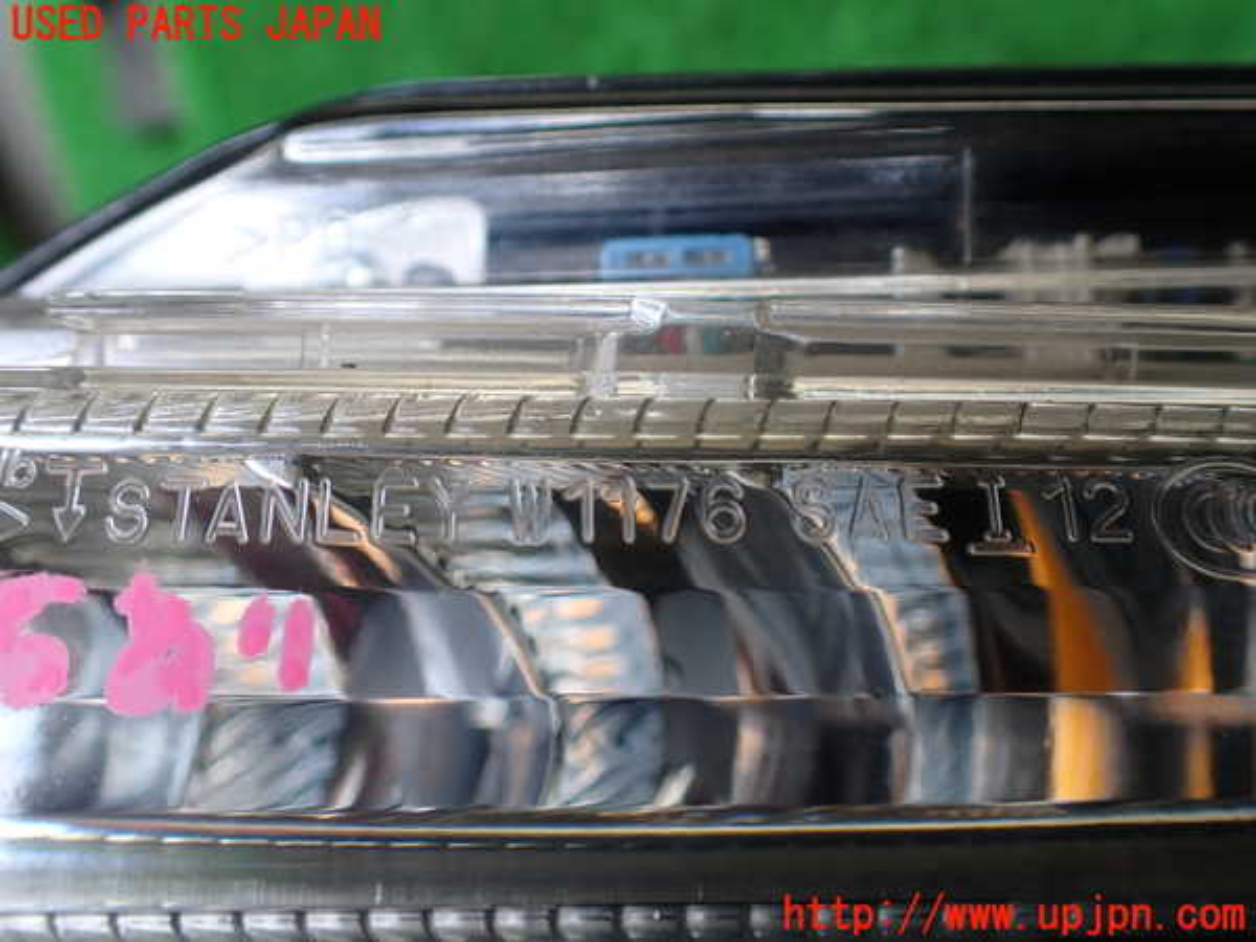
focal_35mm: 30
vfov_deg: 46.8
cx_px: 628
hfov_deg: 60.0
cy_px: 471
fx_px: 1089
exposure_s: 1/125
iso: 160
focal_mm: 5.4
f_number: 2.3
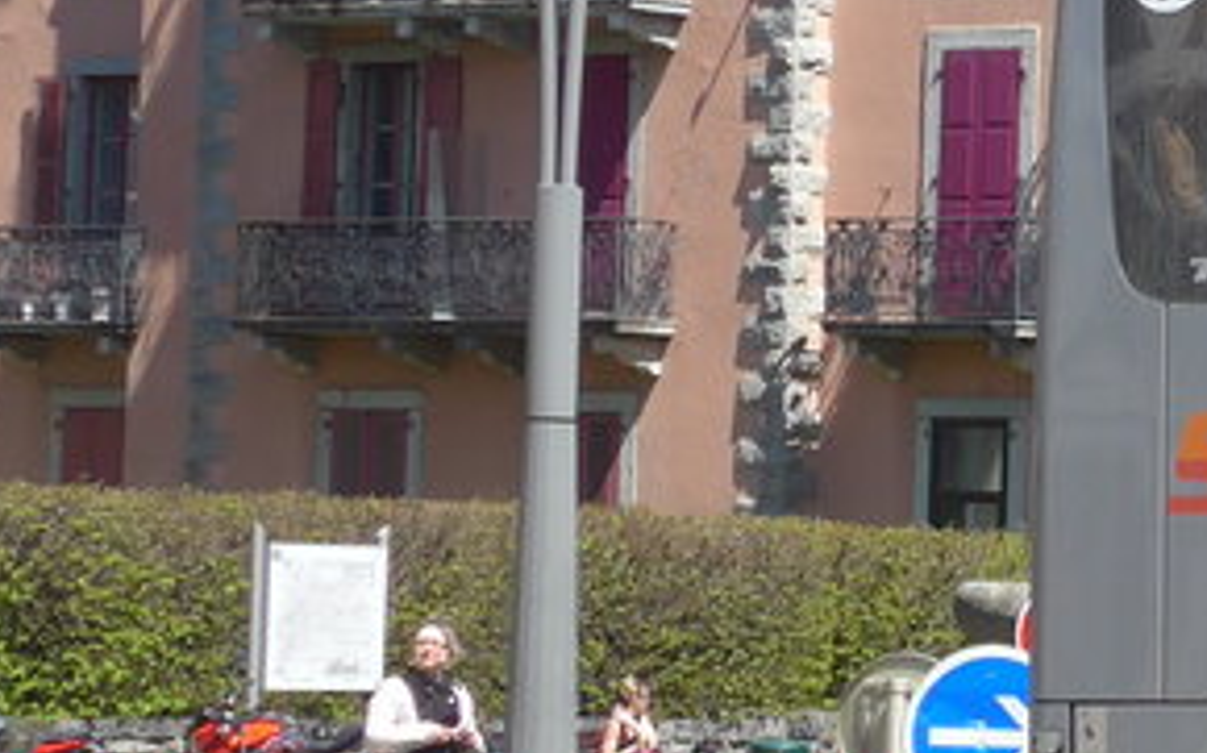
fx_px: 6642
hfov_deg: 10.0
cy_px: 358
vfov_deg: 6.5
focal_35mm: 202
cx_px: 1869
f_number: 3
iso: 80
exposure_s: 1/1000
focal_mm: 9.5
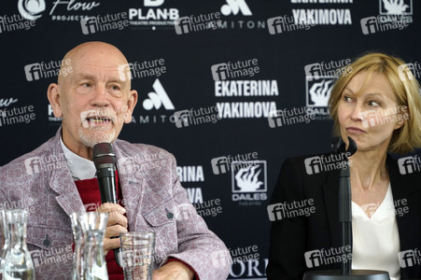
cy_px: 140
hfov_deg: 10.3
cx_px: 210
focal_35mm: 200
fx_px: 2337
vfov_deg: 6.9
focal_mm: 200
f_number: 5.6
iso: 3200
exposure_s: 1/100
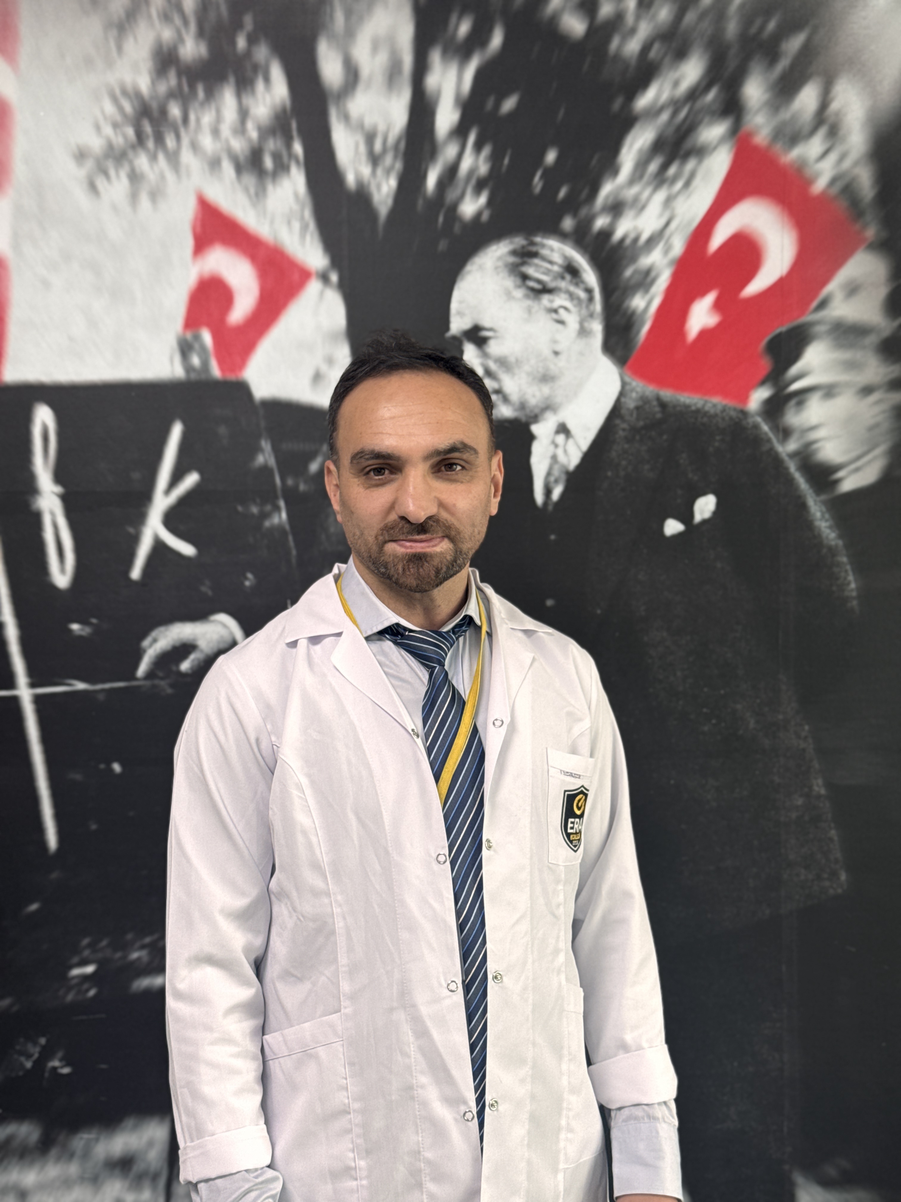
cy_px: 601
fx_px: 1666
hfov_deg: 30.3
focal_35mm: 48
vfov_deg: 39.7
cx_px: 450
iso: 64
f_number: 1.78
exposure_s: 1/50
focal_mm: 6.76
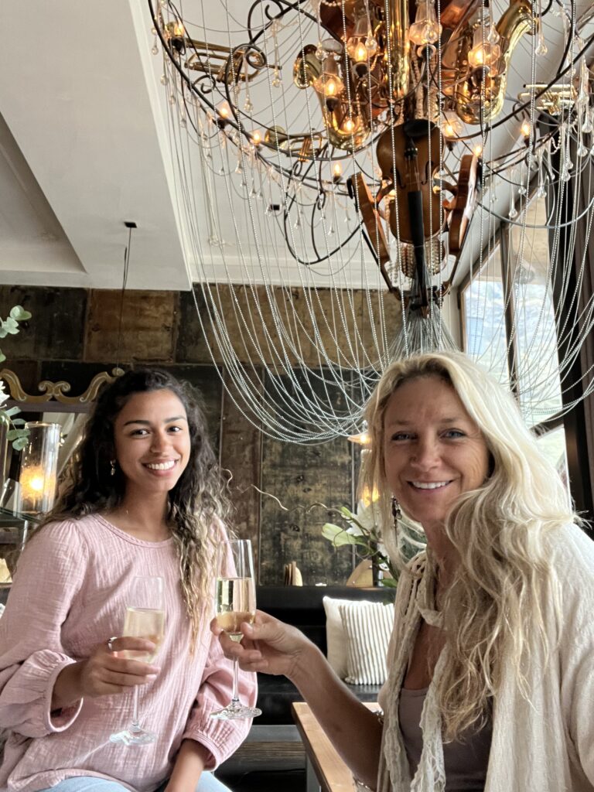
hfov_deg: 46.8
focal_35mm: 30
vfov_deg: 60.0
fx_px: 686
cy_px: 396
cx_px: 297
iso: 320
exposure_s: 1/25
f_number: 2.2
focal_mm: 2.71
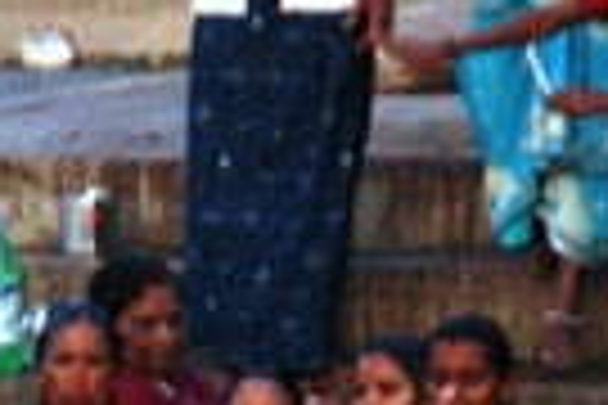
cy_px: 117
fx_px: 12243
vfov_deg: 1.9
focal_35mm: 725
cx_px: -302
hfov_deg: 2.8
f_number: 6
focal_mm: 102
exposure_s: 1/80
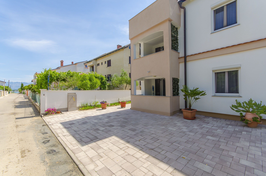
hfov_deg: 100.5
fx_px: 111
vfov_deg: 77.1
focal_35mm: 15
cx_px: 133
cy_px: 88
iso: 100
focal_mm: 10
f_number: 9
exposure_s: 1/200
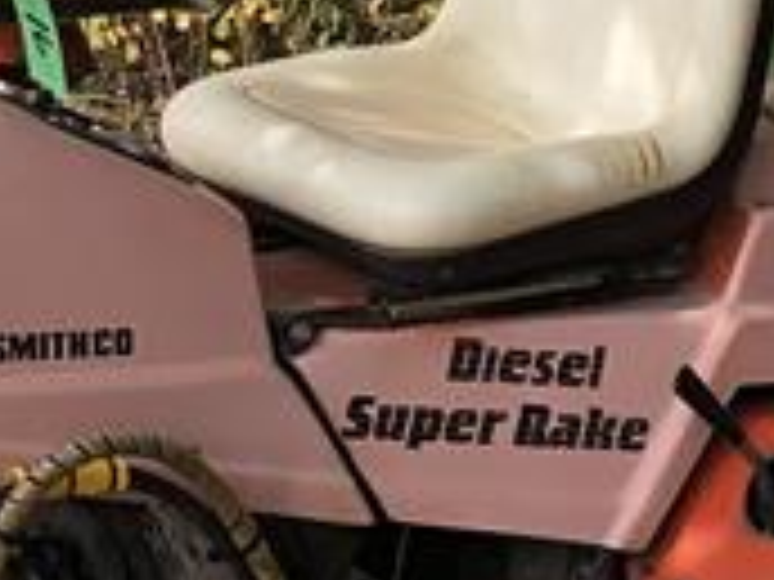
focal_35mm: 167
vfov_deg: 8.1
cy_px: 1461
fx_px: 3734
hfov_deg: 11.4
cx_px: 1143
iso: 20
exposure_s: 1/461
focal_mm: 4
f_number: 1.8
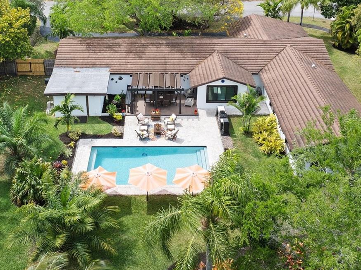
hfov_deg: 42.9
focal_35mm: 44
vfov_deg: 31.8
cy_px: 49
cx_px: 165
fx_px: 458
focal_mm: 12.29
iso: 120
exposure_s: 1/640
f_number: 2.8
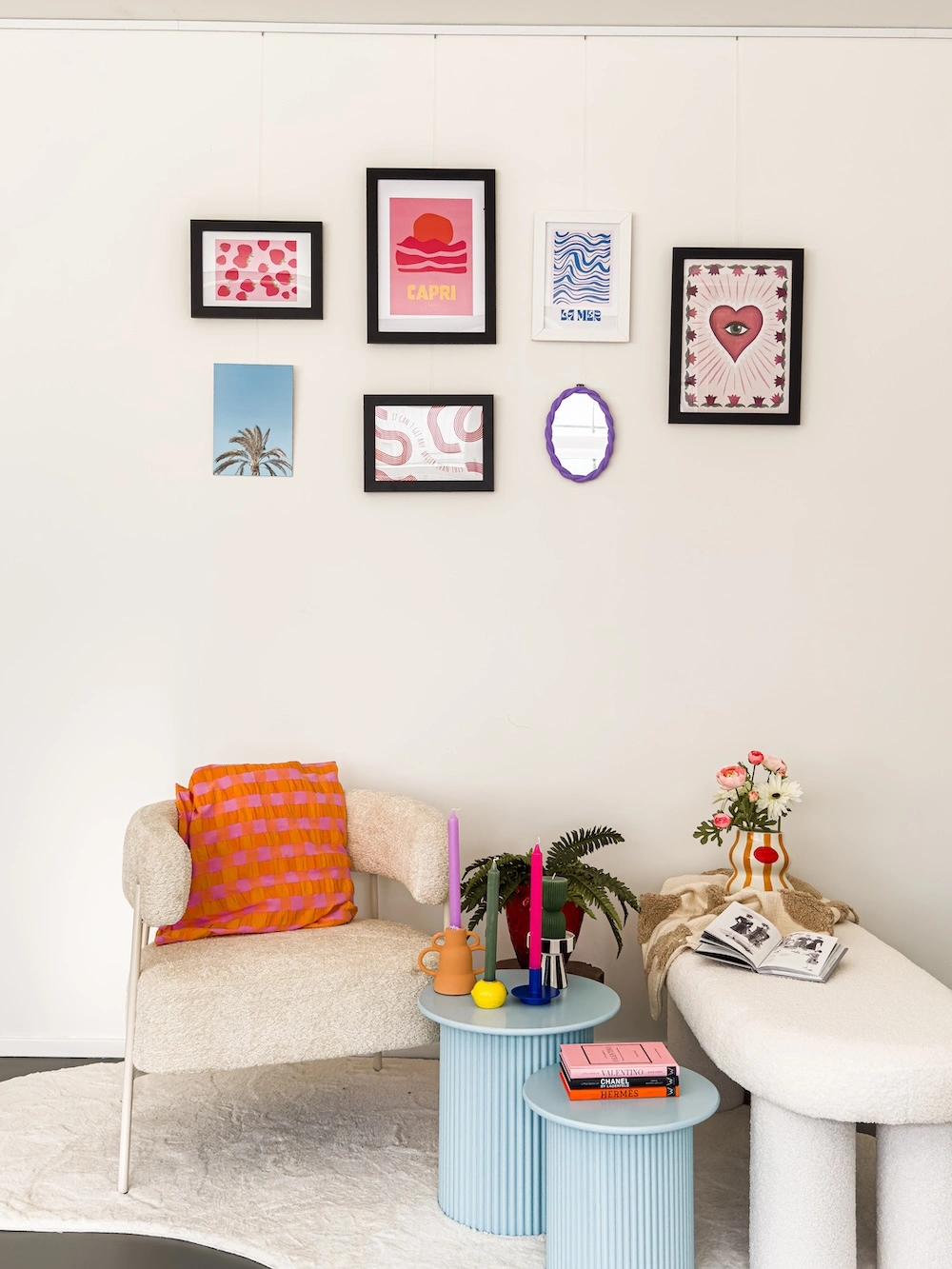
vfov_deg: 52.6
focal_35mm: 35
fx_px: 1283
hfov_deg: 40.7
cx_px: 476
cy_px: 634
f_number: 1.8
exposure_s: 1/800
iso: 100
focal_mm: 6.76
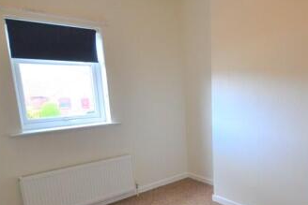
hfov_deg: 58.5
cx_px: 233
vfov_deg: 43.1
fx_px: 257
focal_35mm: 30
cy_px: 135
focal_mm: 10
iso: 720
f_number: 4
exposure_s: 1/60
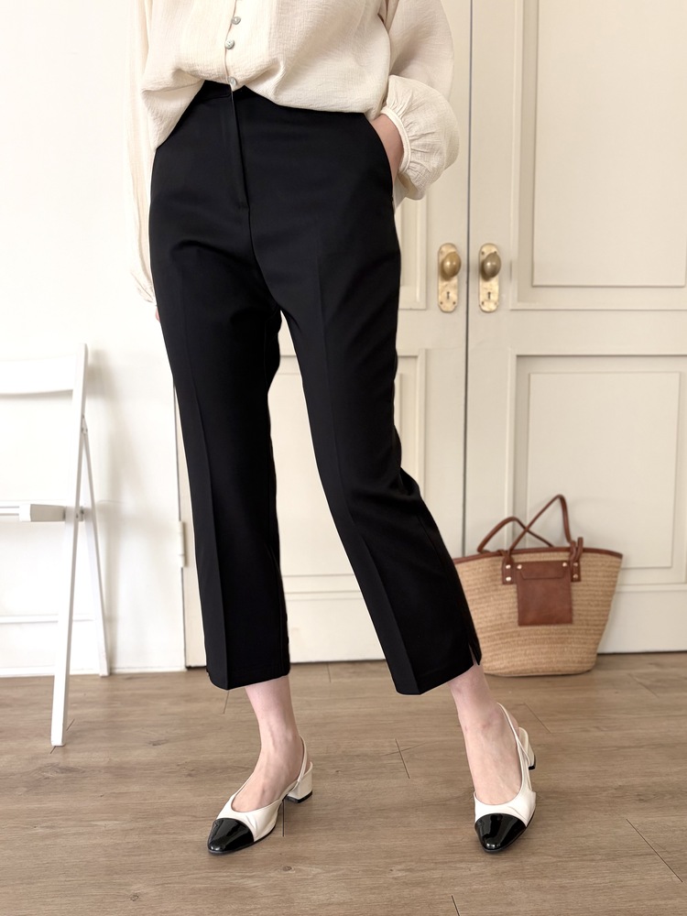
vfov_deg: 67.3
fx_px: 688
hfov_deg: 53.1
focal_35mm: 26
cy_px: 458
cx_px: 344
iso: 125
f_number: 1.6
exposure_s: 1/92
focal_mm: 5.96
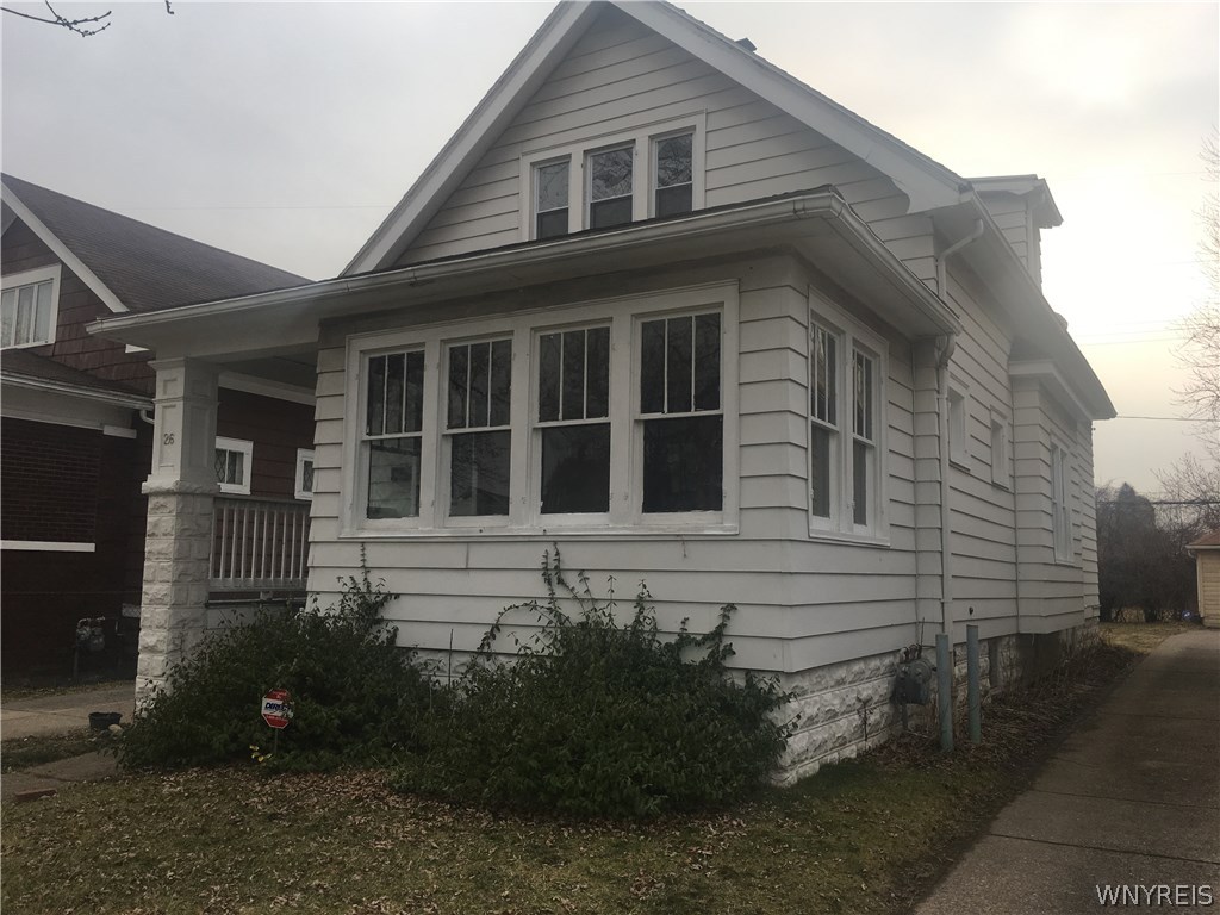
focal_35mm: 29
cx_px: 610
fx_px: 1022
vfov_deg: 48.2
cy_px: 458
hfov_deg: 61.7
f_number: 2.2
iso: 25
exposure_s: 1/439
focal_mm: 4.15
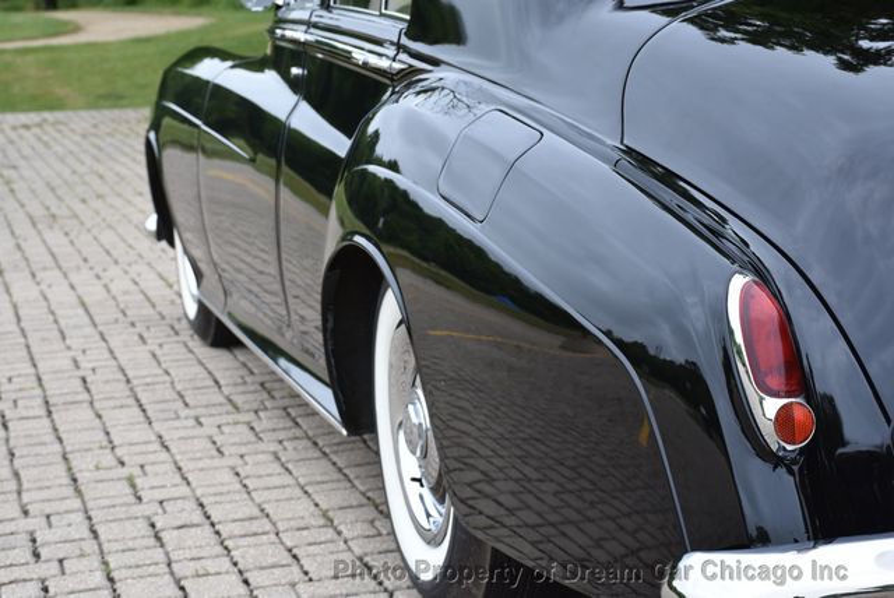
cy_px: 299
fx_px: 1864
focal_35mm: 75
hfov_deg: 27.0
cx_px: 447
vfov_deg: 18.2
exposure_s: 1/500
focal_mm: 50
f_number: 8
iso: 450
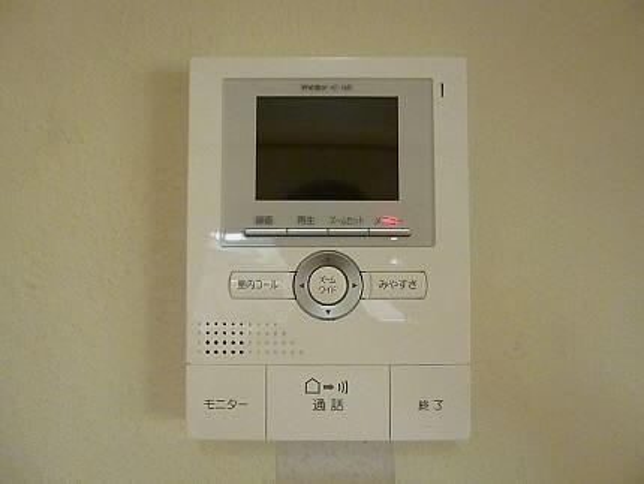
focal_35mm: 25
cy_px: 242
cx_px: 322
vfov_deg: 54.9
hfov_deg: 69.4
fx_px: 465
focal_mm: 4.5
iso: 1600
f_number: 3.1
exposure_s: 1/640
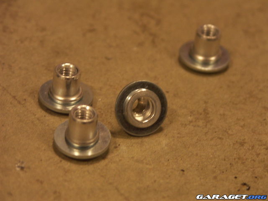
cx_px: 134
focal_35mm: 170
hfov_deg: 11.6
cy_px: 100
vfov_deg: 8.7
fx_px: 1316
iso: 200
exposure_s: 1/20
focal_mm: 43.1
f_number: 3.5
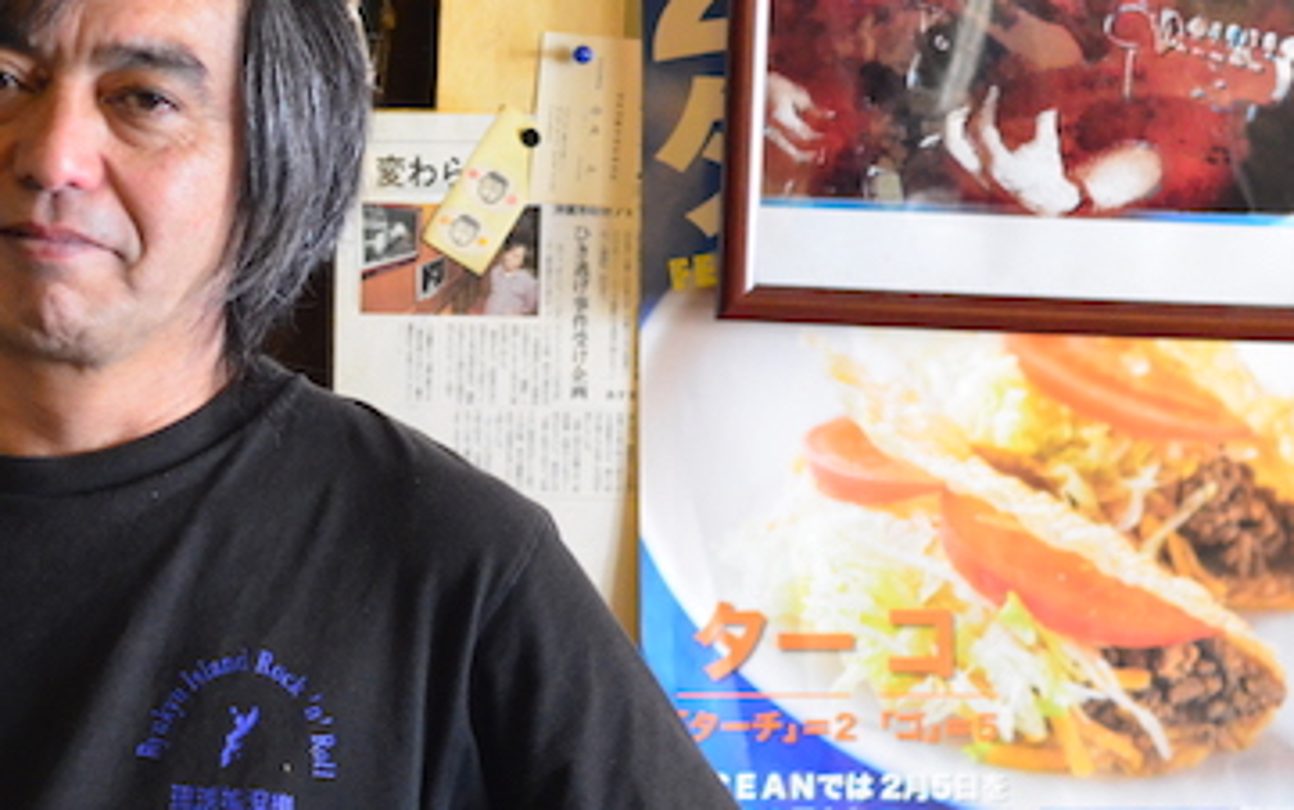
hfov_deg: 13.6
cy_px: 357
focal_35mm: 152
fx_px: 5363
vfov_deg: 8.6
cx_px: 57
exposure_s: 1/50
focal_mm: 50
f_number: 2.5
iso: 2500
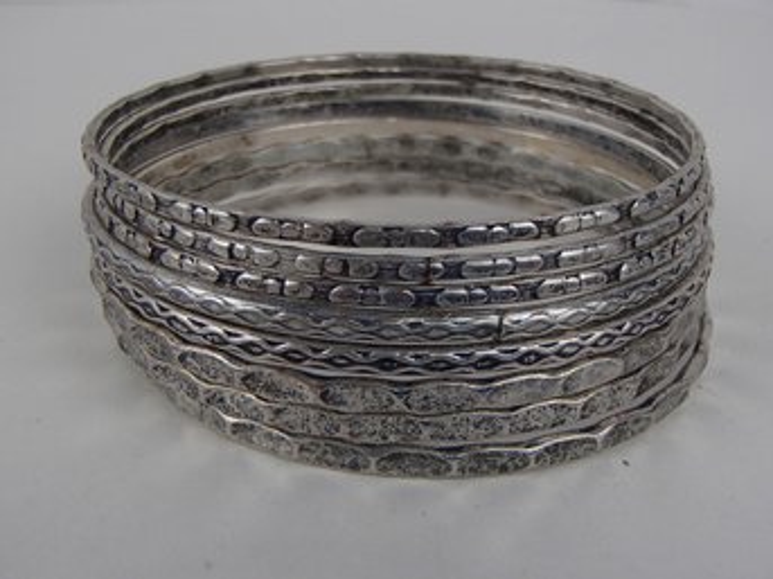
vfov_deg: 38.6
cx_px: 386
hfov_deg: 50.2
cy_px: 290
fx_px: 826
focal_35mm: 37
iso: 250
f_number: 4.7
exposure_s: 1/160
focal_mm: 6.64
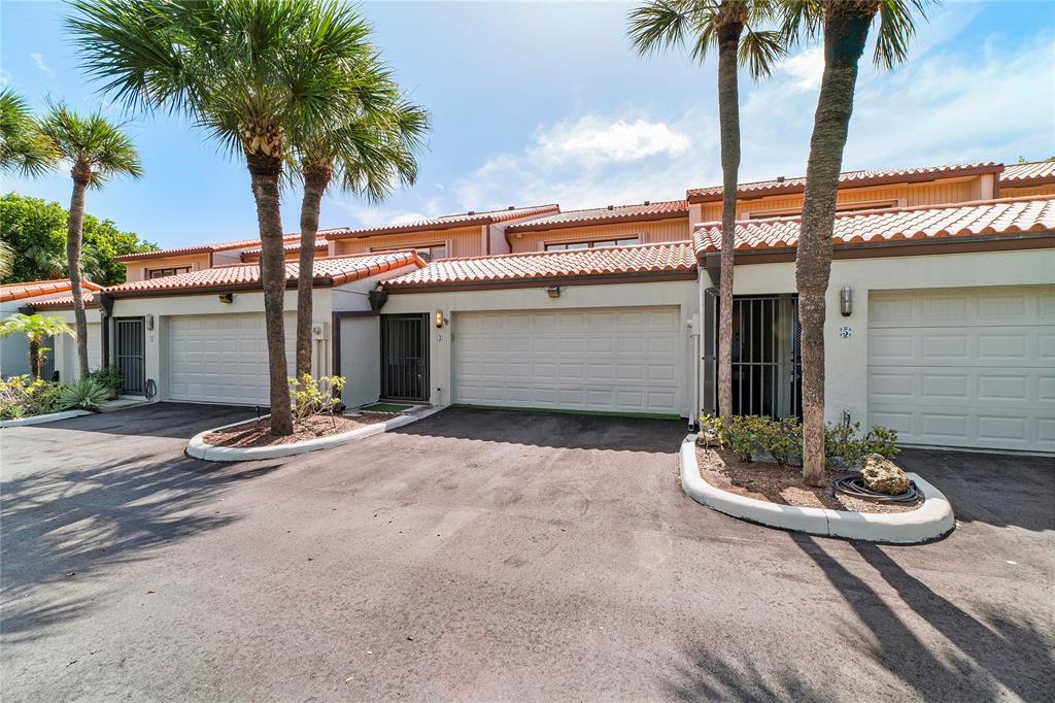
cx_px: 528
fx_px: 439
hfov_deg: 100.4
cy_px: 352
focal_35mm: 15
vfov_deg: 77.3
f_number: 13
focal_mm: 10
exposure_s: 1/125
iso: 100
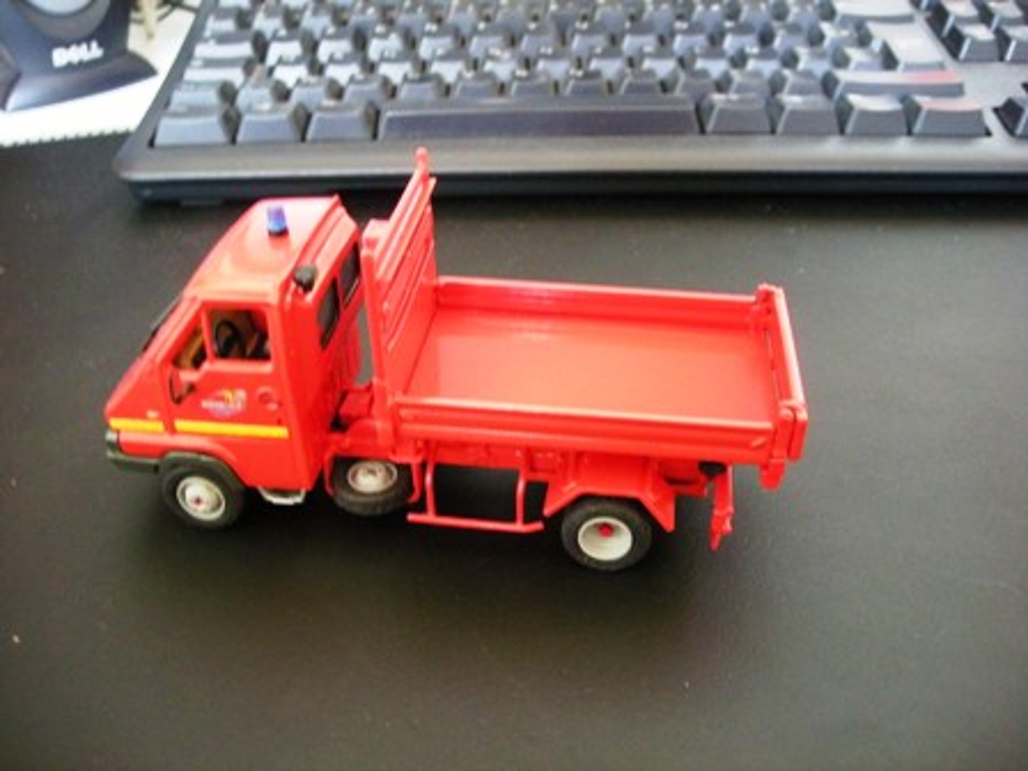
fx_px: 1039
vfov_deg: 40.7
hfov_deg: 52.6
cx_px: 514
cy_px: 386
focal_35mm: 35
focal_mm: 5.7
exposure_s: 1/8.2
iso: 400
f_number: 2.8
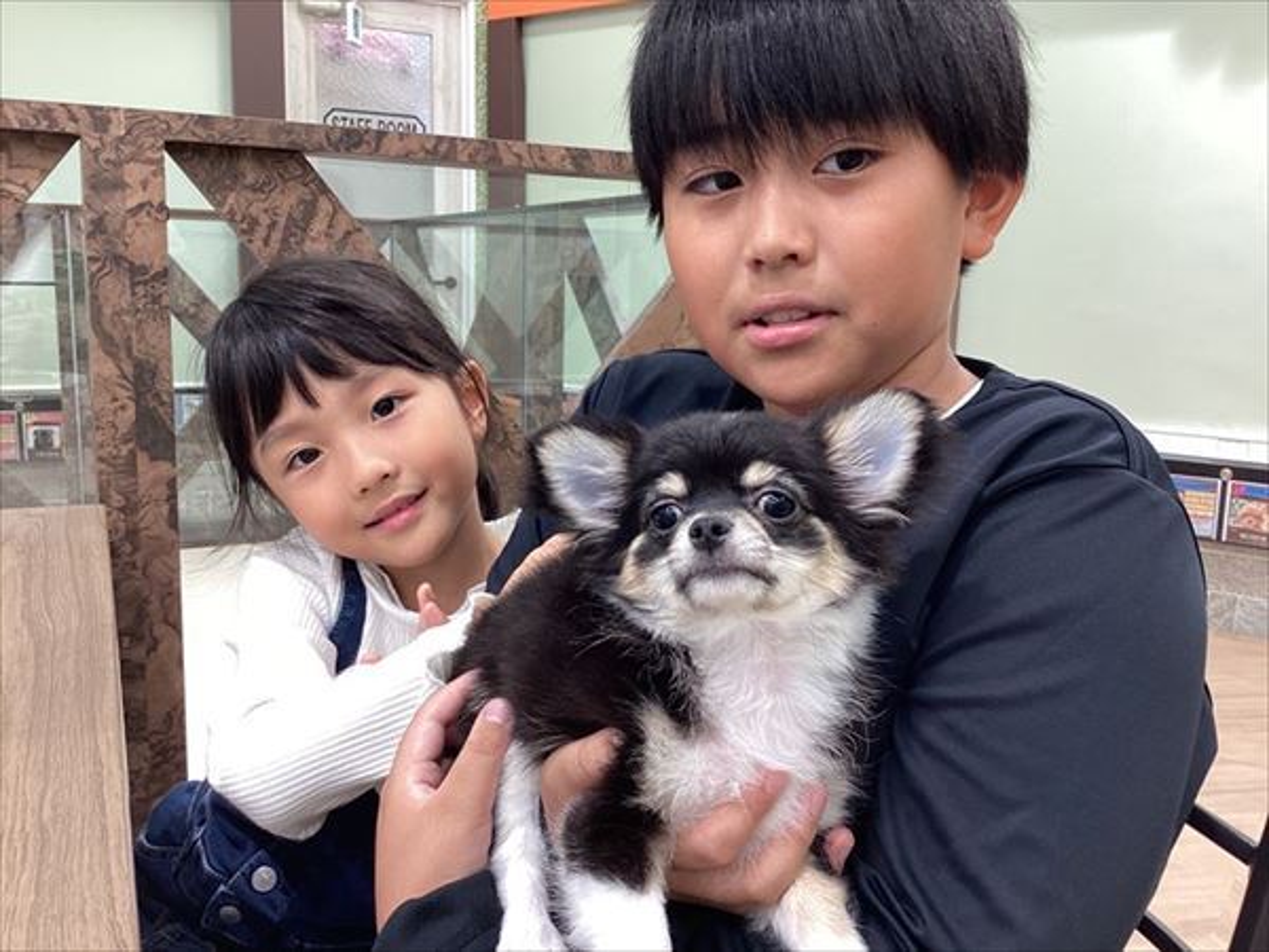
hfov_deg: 58.4
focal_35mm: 31
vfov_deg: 45.4
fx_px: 1136
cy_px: 476
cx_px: 634
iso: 64
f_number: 2.4
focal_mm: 3.3
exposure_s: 1/50
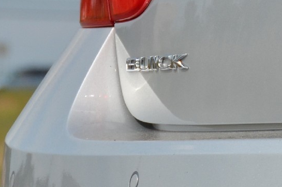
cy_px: -70
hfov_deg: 3.1
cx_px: 492
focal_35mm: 653
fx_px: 5107
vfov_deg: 2.1
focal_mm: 95
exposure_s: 1/2000
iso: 400
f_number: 7.1
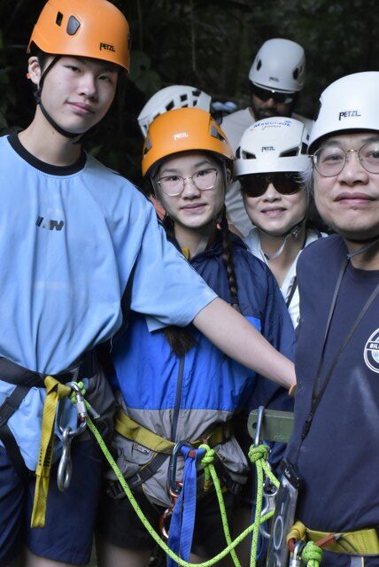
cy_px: 284
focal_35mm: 75
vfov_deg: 27.0
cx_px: 190
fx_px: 1182
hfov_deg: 18.2
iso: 2500
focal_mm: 50
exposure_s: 1/200
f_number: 5.6
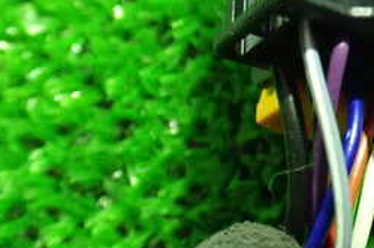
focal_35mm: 75
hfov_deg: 25.2
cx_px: 405
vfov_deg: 17.7
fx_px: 778
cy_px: -3
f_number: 2.3
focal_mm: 5.4
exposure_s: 1/30
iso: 1600
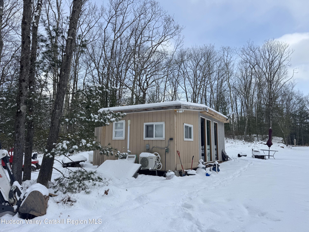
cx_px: 154
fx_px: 214
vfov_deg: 56.8
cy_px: 116
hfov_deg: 71.6
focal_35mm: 24
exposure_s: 1/2415
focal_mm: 6.76
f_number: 1.78
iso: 80
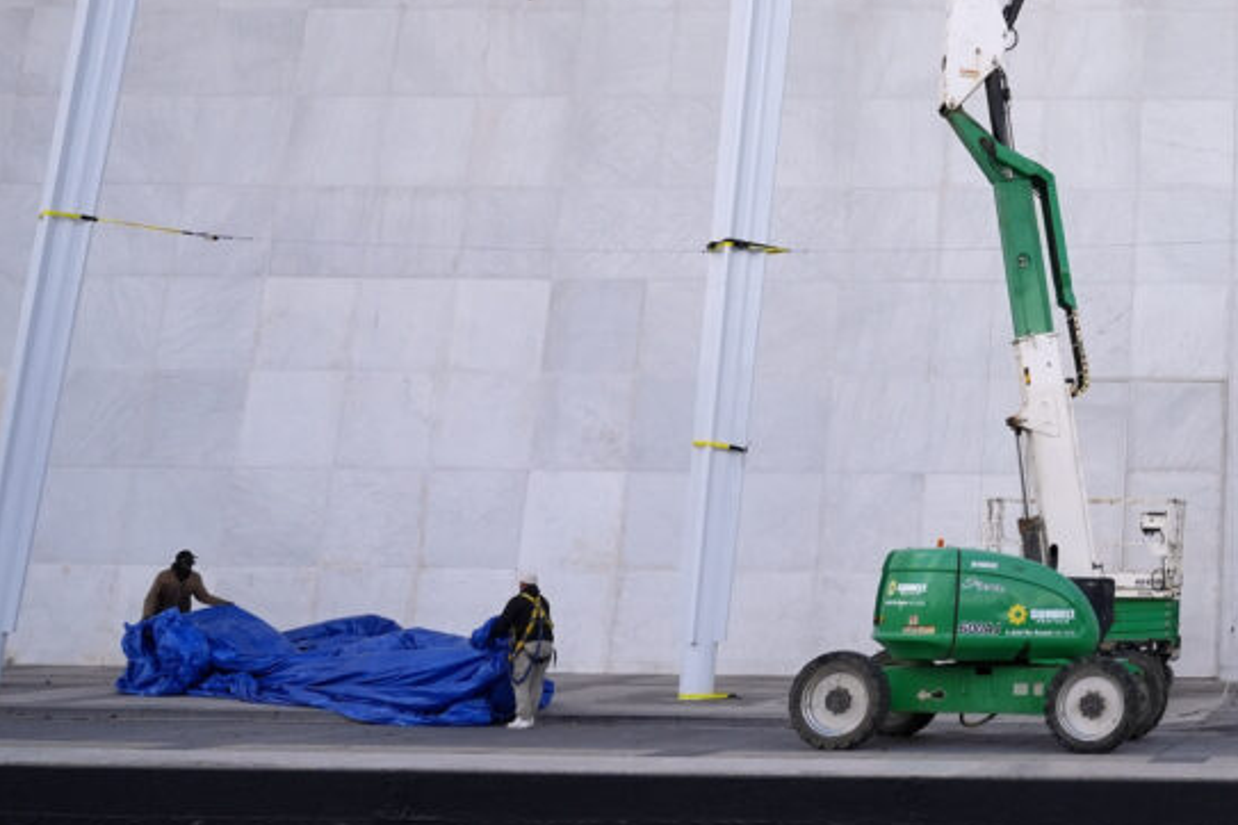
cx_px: 1366
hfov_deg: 32.8
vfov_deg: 24.7
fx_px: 1822
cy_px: 73
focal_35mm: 53
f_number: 6.3
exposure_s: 1/1250
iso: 1000
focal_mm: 24
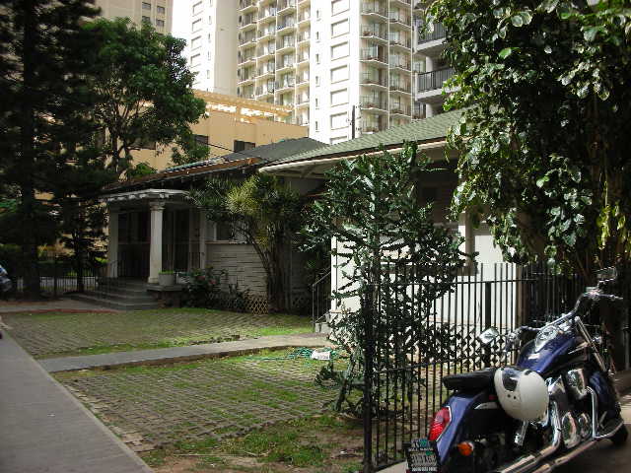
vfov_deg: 40.7
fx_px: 638
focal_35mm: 35
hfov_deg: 52.6
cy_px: 236
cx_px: 316
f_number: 3
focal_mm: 5.8
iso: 50
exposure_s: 1/331
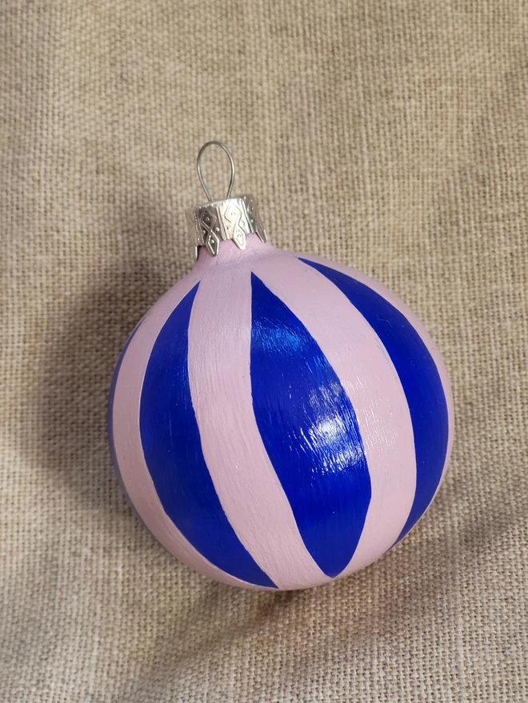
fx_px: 1546
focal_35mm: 76
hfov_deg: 19.4
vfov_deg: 25.7
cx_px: 264
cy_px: 352
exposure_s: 1/50
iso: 100
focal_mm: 7.12
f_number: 2.4
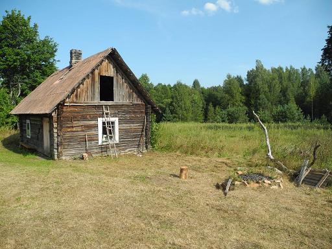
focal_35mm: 28
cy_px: 124
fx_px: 269
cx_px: 166
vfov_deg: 49.7
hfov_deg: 63.4
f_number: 3.2
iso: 100
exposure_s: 1/800
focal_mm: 6
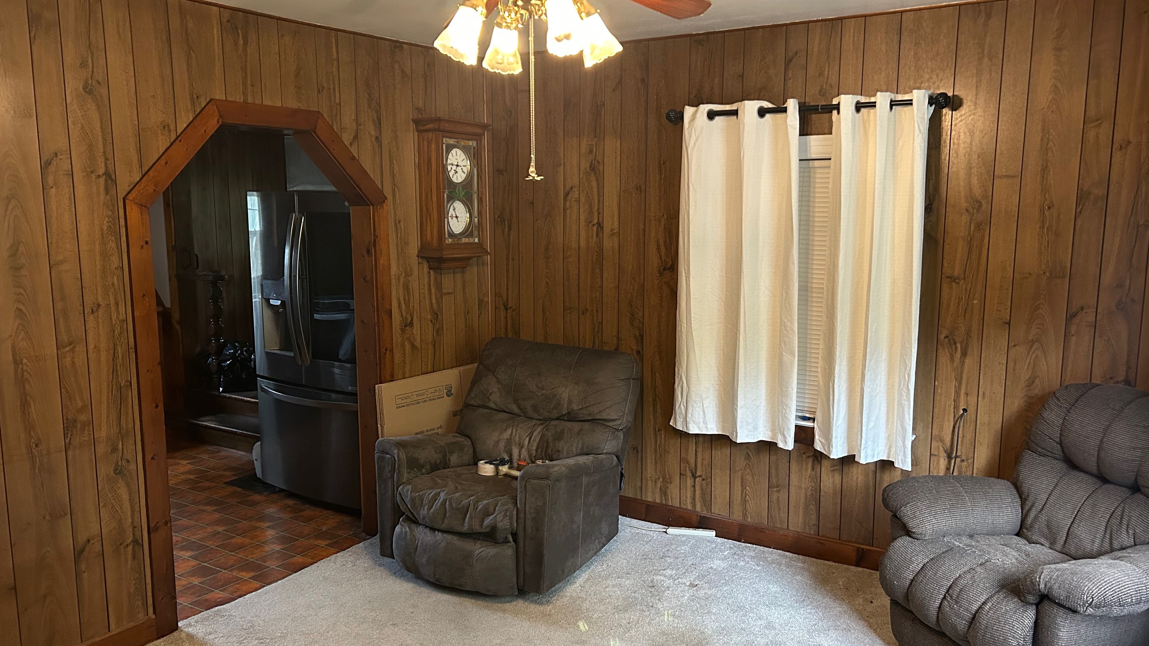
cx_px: 585
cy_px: 333
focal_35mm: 29
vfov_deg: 40.2
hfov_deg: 66.1
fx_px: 884
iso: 500
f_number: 1.5
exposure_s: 1/40
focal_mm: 5.7
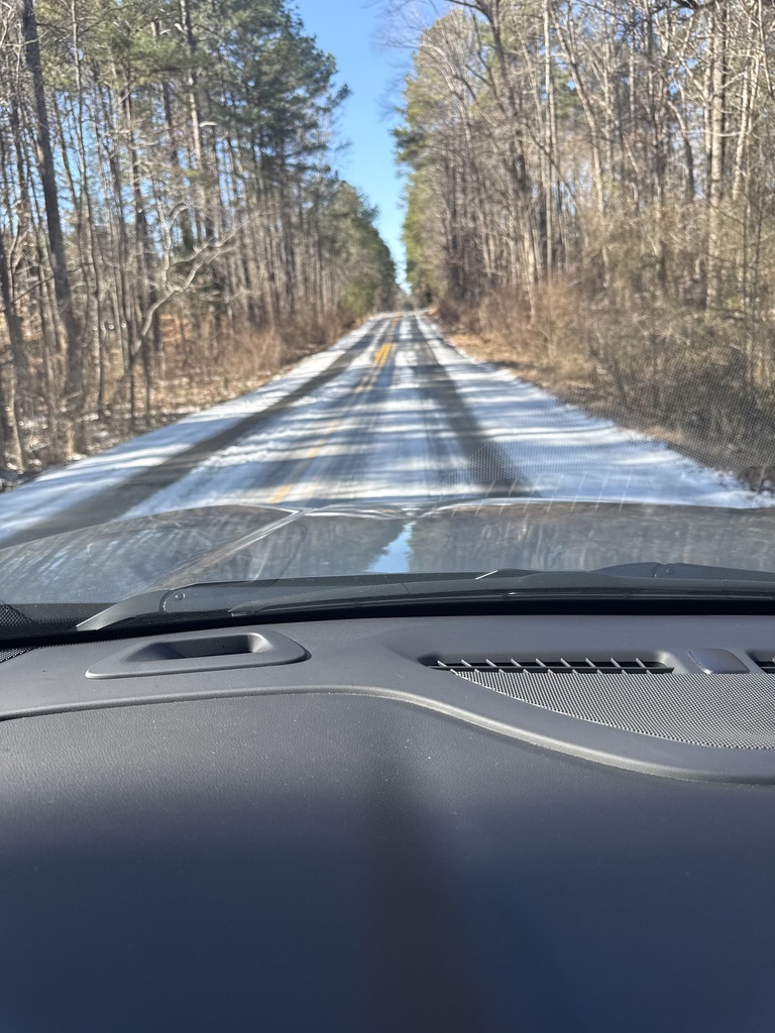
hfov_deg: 56.8
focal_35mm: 24
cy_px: 516
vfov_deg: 71.6
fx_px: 716
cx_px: 388
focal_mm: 6.76
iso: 80
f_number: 1.78
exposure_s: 1/551
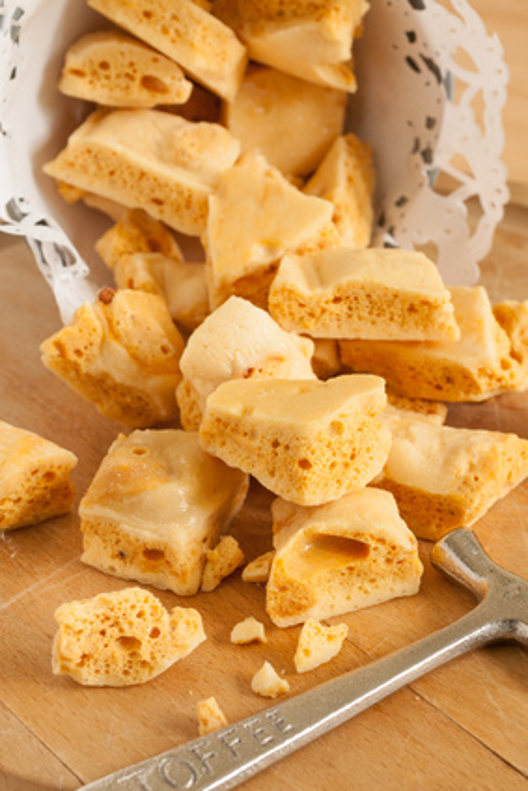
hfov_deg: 18.2
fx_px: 1649
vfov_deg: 27.0
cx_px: 264
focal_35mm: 75
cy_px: 396
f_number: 10
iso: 100
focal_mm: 50
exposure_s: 1/5
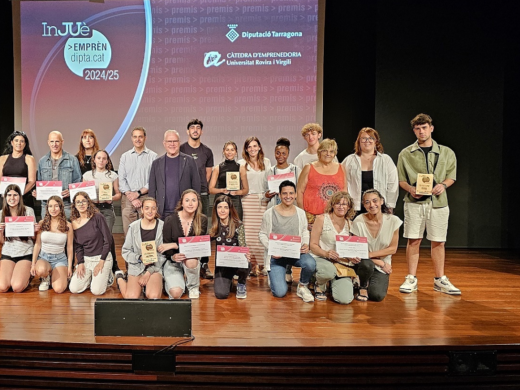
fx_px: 571
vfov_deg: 37.7
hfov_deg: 47.5
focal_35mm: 38
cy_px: 181
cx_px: 142
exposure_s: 1/120
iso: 800
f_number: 1.7
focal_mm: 6.3
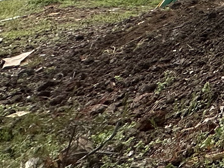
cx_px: 531
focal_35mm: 80
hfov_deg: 15.0
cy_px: -232
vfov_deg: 13.6
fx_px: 518
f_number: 2.2
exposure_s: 1/1171
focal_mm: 2.22
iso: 40
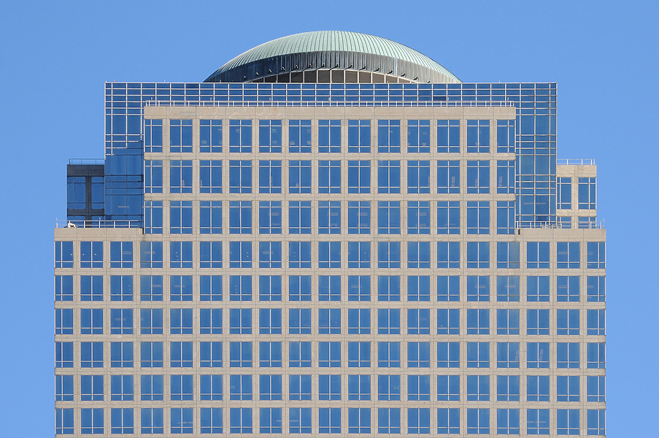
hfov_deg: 16.1
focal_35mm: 128
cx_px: 330
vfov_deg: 10.7
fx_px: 2331
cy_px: 219
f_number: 9
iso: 400
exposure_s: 1/500
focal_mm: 85
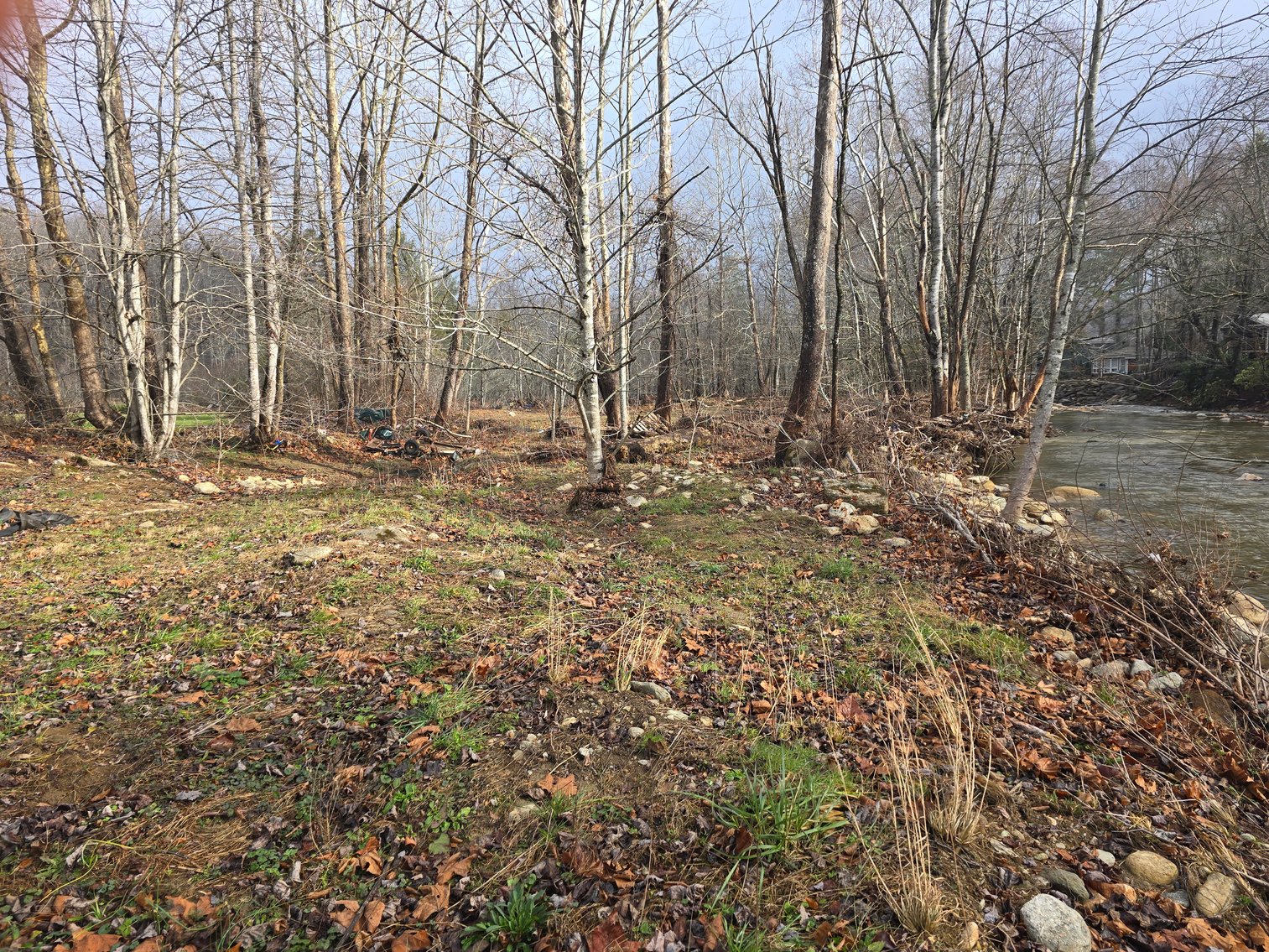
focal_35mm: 23
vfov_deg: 58.9
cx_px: 634
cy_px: 476
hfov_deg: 73.9
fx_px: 843
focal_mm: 6.3
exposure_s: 1/306
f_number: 1.7
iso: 12
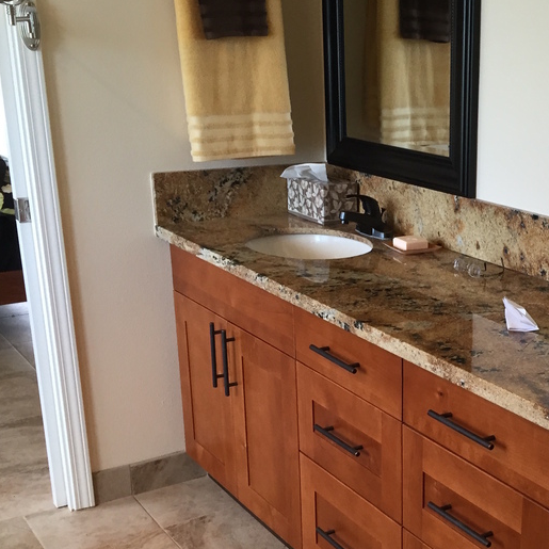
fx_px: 915
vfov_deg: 33.2
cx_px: 471
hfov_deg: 32.1
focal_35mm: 51
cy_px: 345
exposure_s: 1/30
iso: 50
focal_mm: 4.15
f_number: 2.2
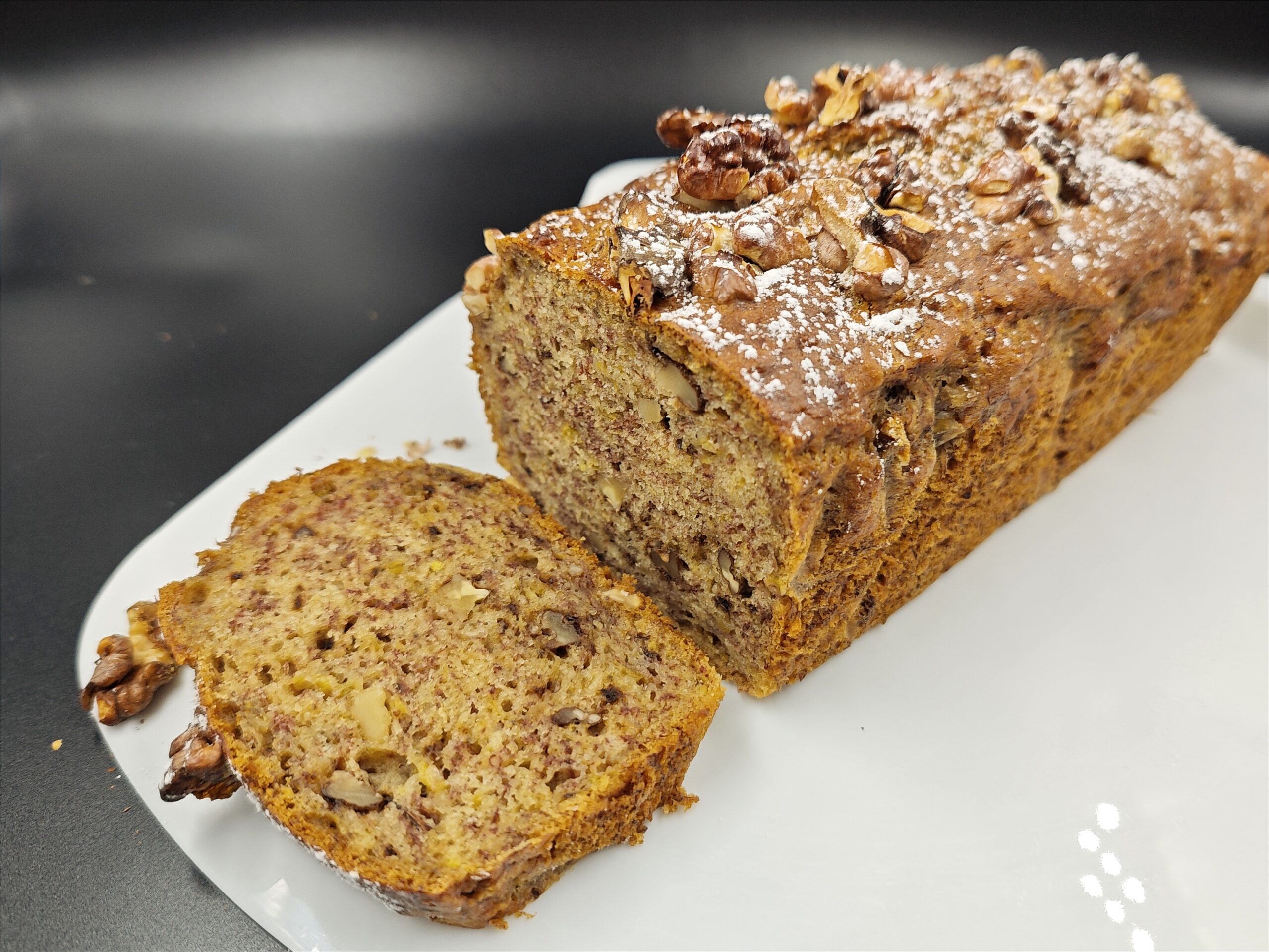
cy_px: 476
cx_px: 634
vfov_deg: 58.9
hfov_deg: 73.9
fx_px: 843
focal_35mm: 23
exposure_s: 1/157
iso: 50
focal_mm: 6.55
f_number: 1.6
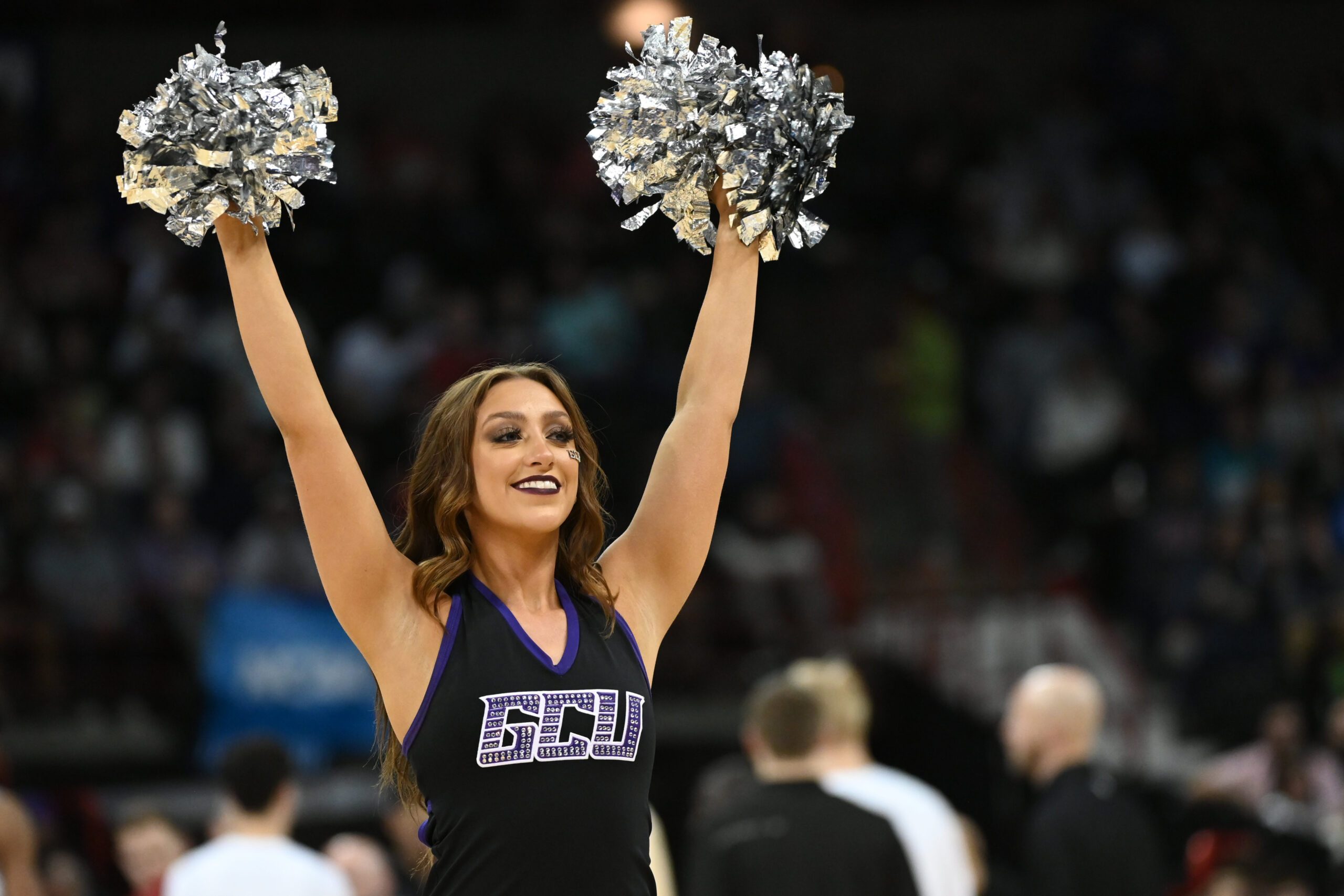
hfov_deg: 8.6
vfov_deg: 5.7
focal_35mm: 240
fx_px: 8958
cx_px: 672
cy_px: 448
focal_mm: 240
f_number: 4
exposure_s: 1/1250
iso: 5000
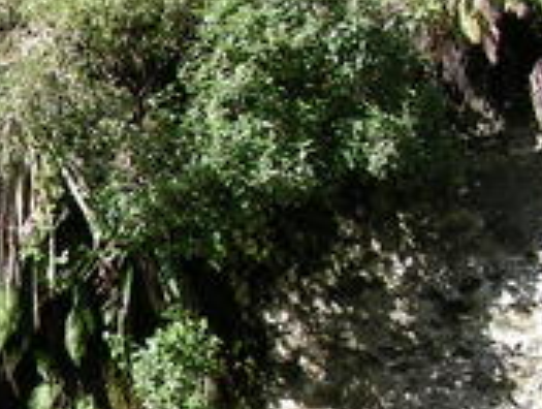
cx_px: -220
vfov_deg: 12.5
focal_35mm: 117
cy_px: 417
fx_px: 1836
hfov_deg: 15.7
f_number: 4
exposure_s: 1/106
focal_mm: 6.3
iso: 50
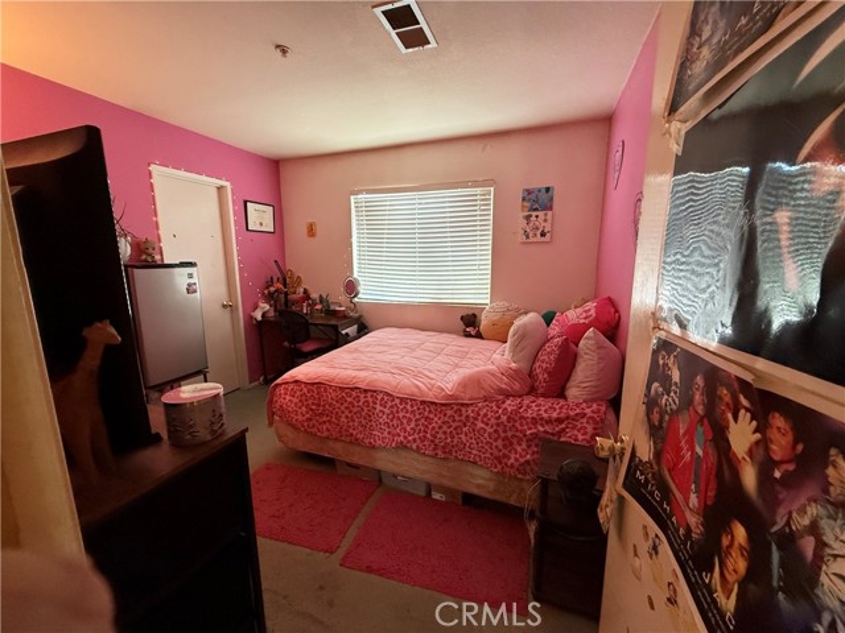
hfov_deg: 102.1
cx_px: 422
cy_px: 316
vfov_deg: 85.7
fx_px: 342
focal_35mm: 14
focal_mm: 2.22
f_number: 2.2
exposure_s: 1/102
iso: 320
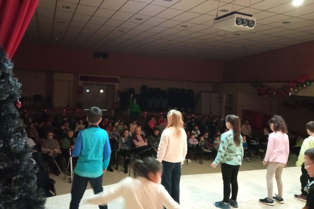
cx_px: 155
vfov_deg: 44.9
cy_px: 94
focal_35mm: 29
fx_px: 253
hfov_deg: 63.7
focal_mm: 3.79
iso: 2958
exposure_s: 1/14.3
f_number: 2.2
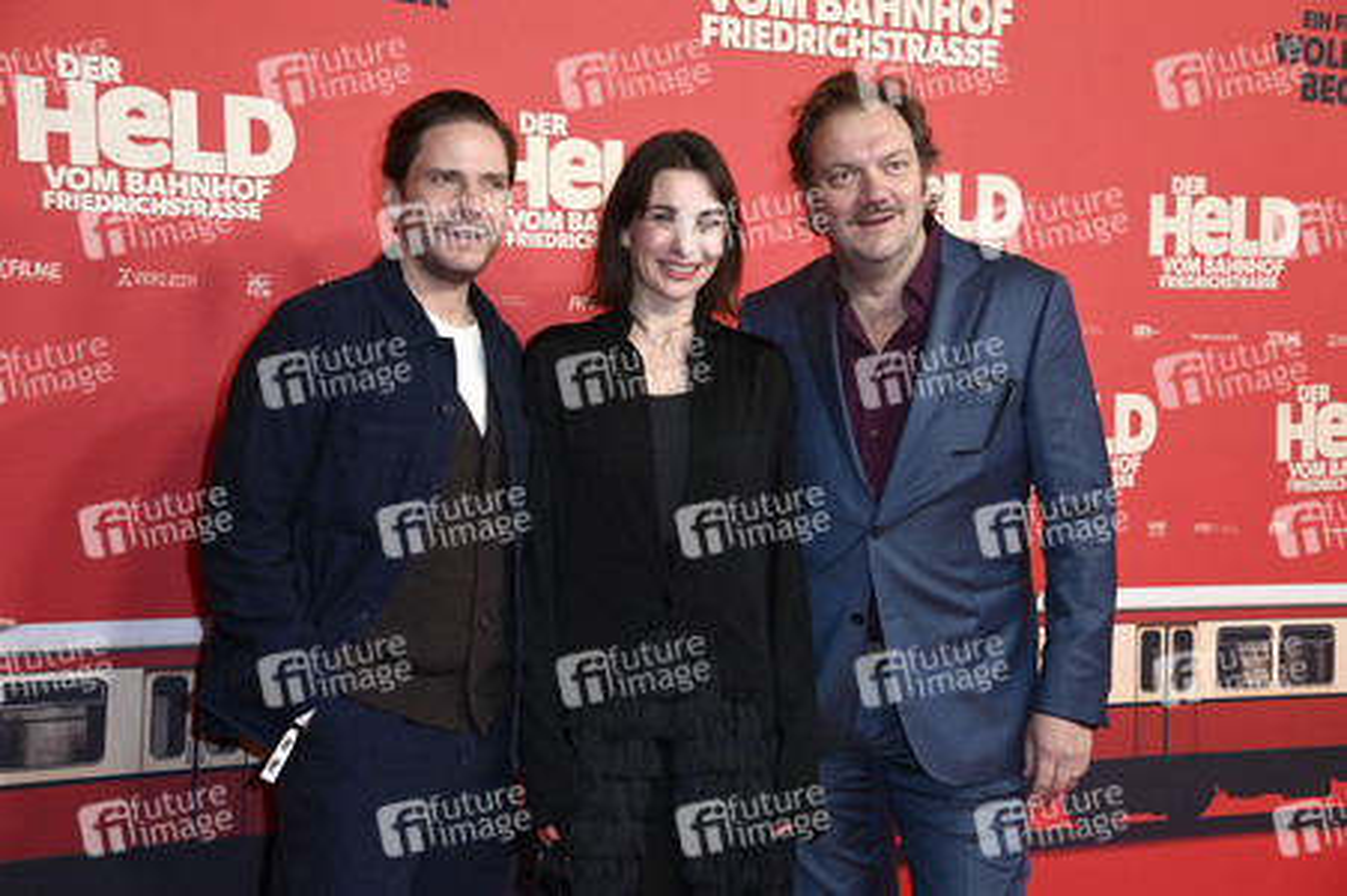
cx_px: 674
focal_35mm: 65
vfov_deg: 20.9
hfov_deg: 31.0
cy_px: 448
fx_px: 2430
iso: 800
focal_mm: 65
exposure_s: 1/250
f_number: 5.6
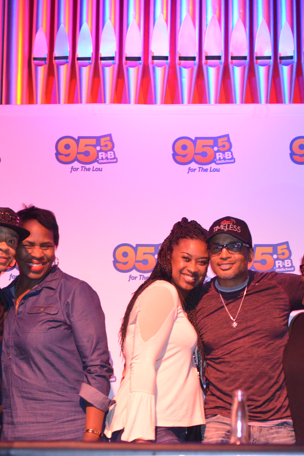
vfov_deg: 25.4
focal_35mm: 80
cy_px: 227
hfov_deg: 17.1
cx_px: 191
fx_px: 1010
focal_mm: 35
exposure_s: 1/60
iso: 2200
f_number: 2.8
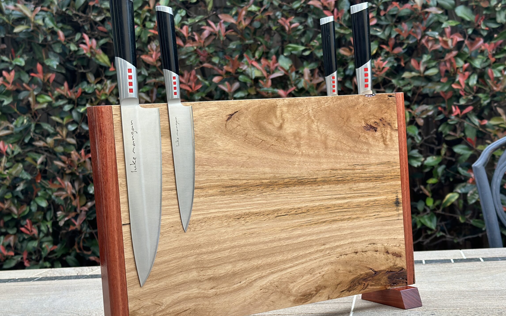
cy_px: 181
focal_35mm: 57
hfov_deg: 35.7
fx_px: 786
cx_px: 254
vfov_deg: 22.7
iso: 80
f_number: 1.78
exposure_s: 1/210
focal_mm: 6.86
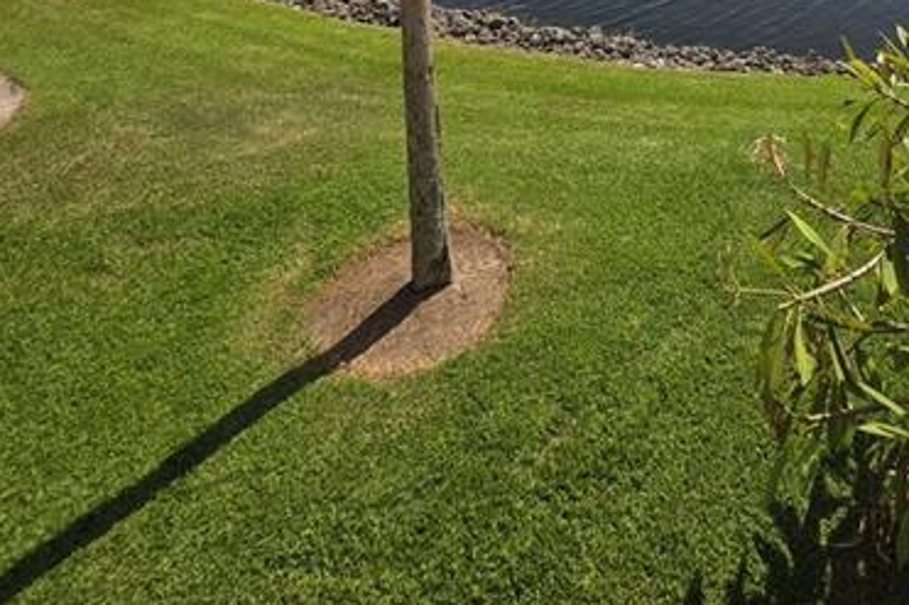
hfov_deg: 61.3
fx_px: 707
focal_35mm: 28
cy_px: -189
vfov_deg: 33.4
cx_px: 696
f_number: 2.2
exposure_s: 1/2000
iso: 64
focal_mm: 2.2
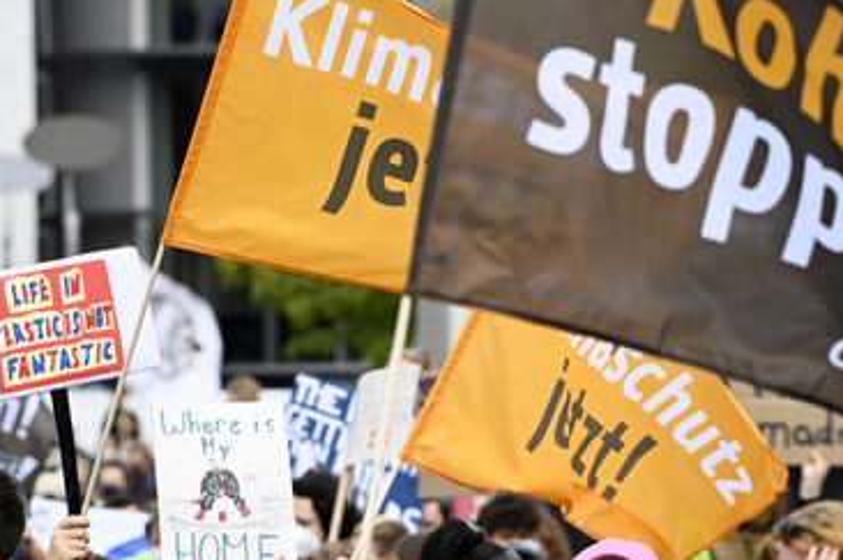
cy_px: 270
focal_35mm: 370
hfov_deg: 5.6
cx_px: 425
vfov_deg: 3.7
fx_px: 8653
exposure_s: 1/320
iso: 400
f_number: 9
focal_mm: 300
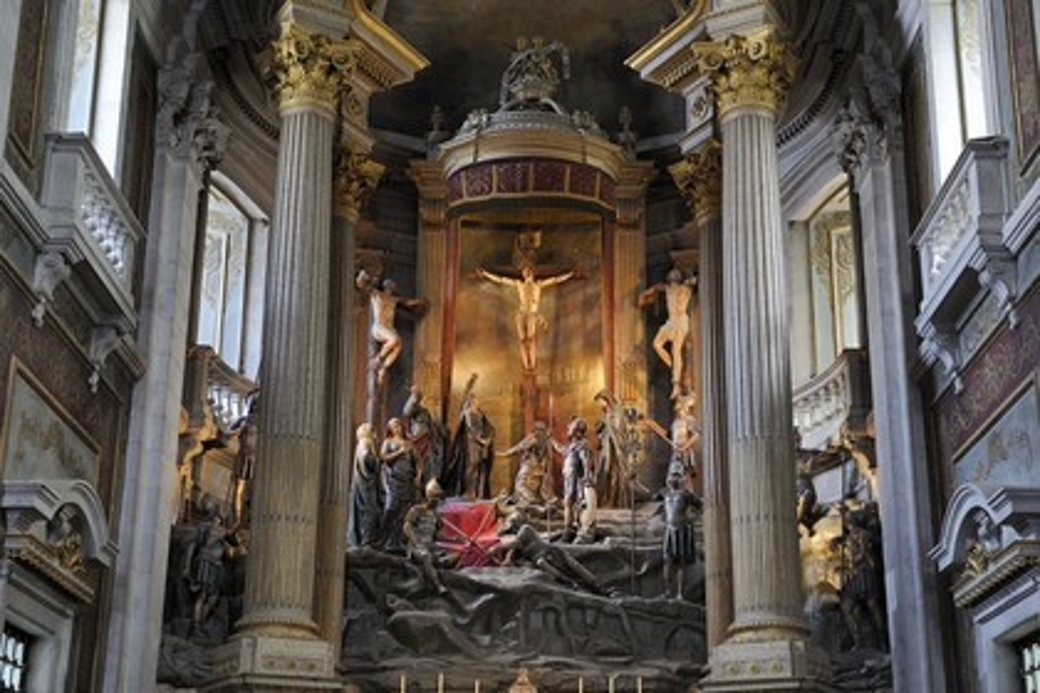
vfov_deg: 24.2
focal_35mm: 56
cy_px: 346
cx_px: 520
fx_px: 1618
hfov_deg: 35.6
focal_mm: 56
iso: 800
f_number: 3.5
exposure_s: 1/40
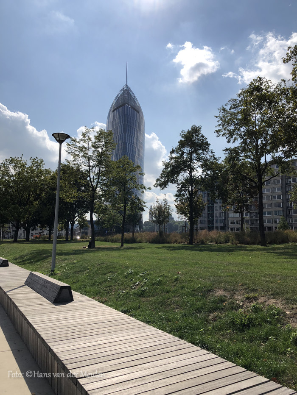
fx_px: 320
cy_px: 198
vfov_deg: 63.4
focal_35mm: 28
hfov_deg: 49.8
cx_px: 148
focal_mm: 3.99
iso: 20
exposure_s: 1/6024
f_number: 1.8
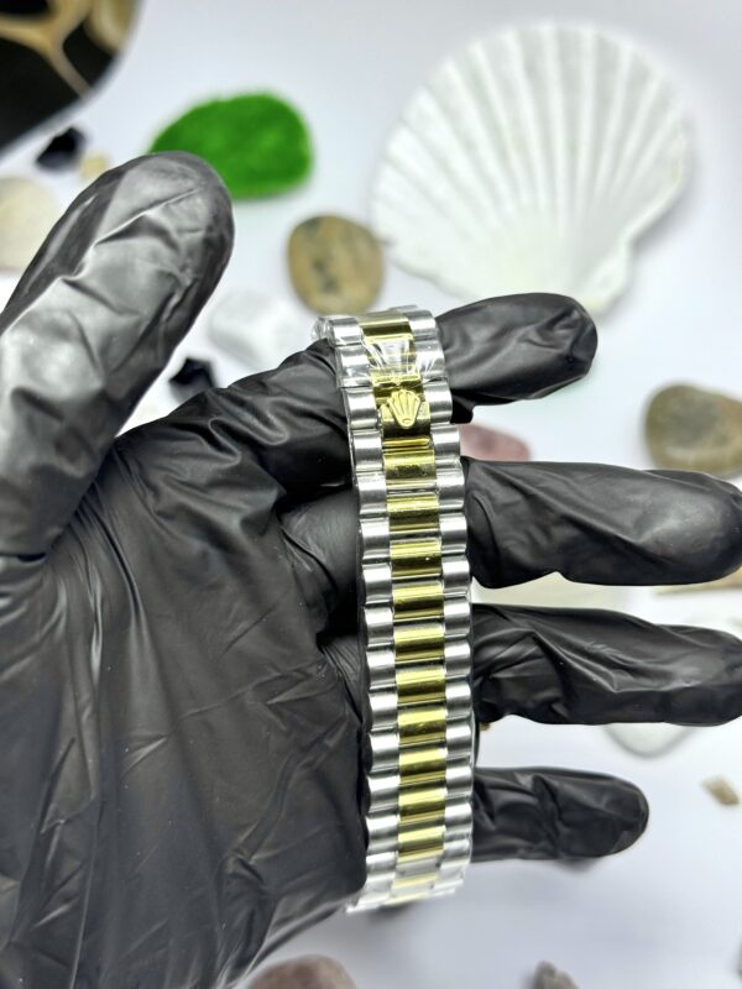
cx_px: 371
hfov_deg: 30.3
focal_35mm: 48
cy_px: 494
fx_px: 1372
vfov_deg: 39.7
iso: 80
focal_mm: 6.76
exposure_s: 1/260
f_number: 1.78
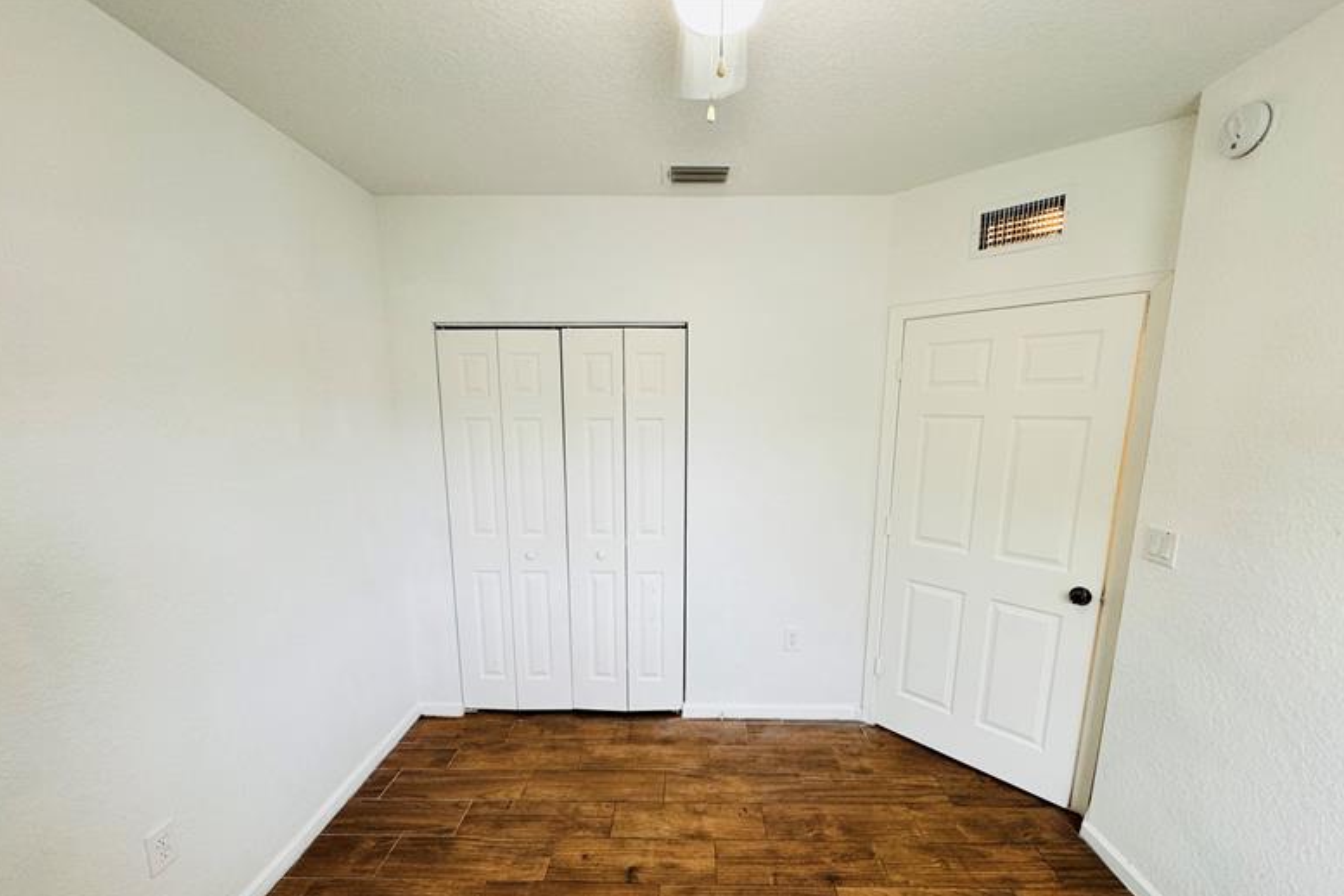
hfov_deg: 100.4
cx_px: 680
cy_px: 514
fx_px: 560
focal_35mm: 15
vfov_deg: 76.9
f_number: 2.2
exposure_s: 1/60
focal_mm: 2.22
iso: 160
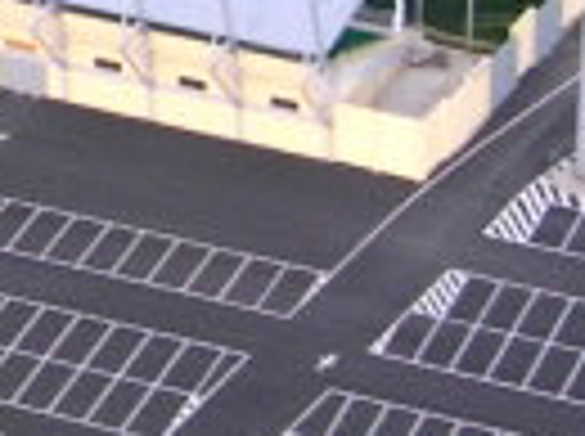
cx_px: -194
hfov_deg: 11.0
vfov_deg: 8.0
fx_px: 2969
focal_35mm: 176
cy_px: -432
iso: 100
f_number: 2.8
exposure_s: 1/113
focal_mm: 8
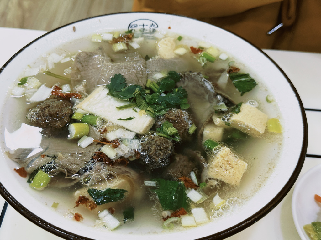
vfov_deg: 30.3
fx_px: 445
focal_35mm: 48
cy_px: 120
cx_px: 160
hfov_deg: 39.7
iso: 200
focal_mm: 6.76
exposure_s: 1/50
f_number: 1.78
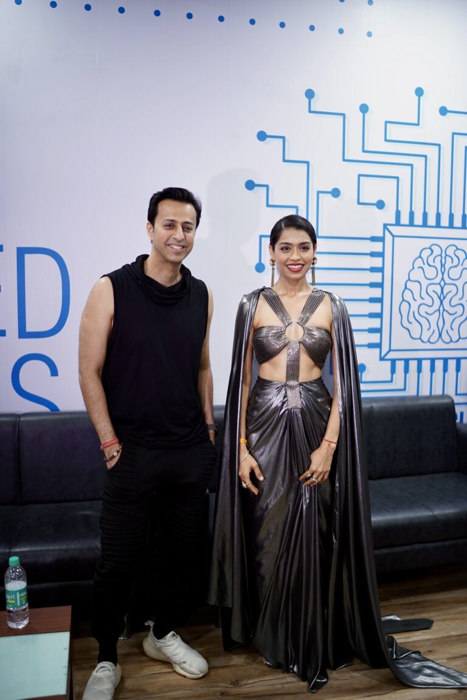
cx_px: 234
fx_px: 681
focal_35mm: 35
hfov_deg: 37.9
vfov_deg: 54.4
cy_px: 350
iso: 250
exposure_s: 1/200
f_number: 1.4
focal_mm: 35
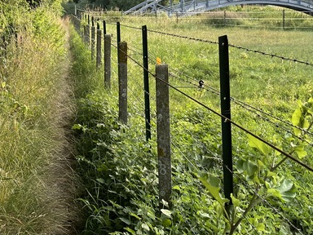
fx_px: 678
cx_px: 197
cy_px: 52
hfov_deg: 25.9
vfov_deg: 19.5
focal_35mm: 75
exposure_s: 1/590
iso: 64
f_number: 1.78
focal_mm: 6.86
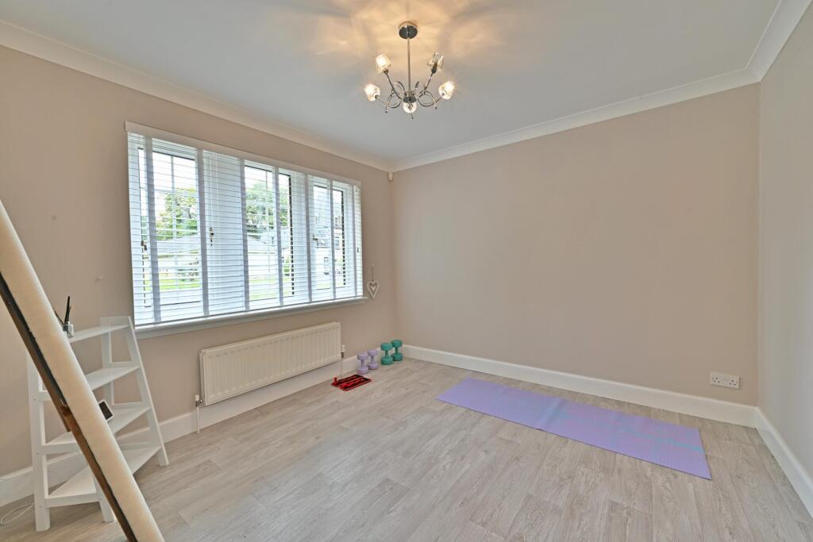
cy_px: 271
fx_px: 316
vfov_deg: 81.2
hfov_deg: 104.2
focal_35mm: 14
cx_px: 406
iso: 125
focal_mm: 14
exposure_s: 1/4
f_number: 11
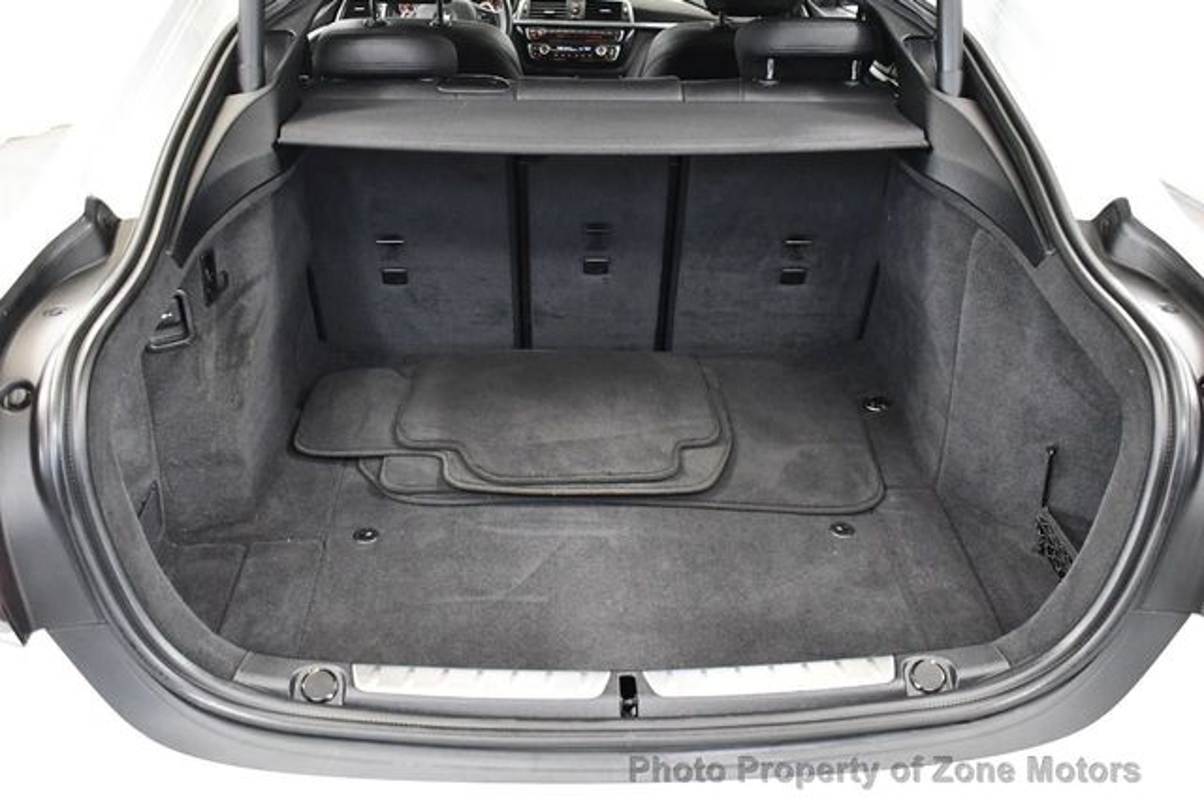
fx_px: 1206
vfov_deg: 37.0
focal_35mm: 36
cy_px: 404
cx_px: 602
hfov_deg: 53.1
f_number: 3.5
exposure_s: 1/60
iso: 3200
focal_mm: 18
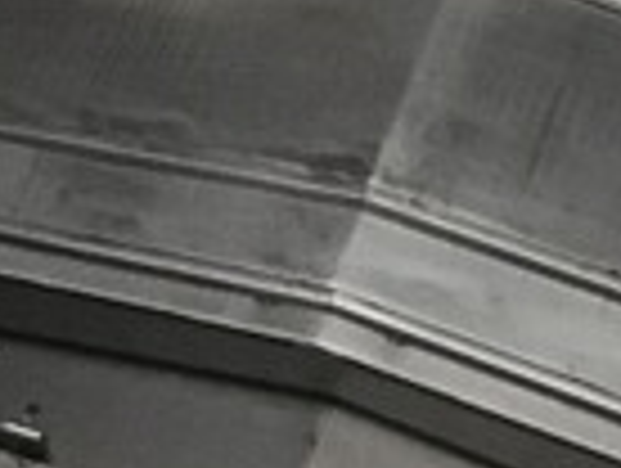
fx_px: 3019
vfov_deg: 7.9
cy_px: -832
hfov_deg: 11.7
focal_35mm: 168
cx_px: 518
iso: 320
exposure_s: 1/17
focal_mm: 4.15
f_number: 2.2
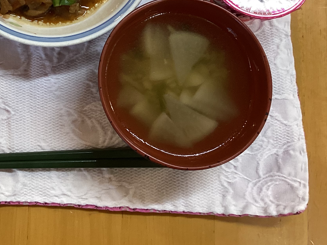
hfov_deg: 30.3
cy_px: 15
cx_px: 30
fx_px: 576
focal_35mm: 61
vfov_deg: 23.3
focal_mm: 3.3
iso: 125
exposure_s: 1/60
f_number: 2.4
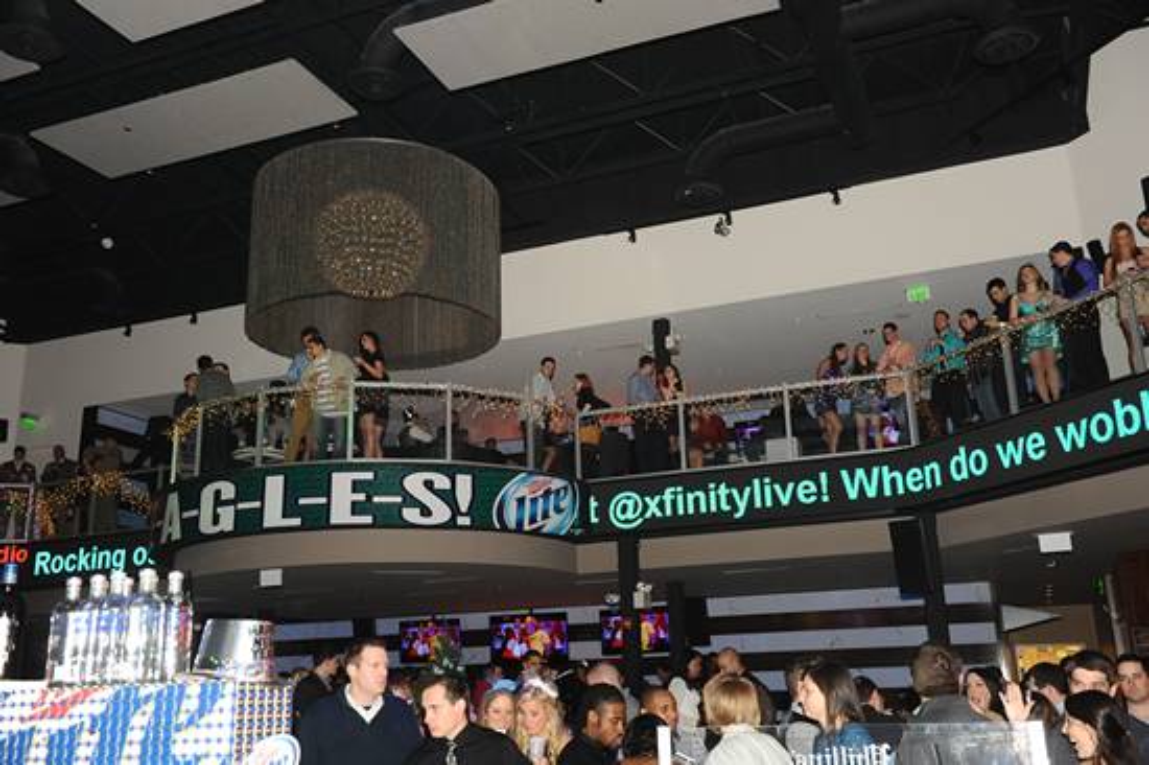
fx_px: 1084
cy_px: 382
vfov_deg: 38.8
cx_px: 574
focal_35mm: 34
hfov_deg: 55.8
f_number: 4.8
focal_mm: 34
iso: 2200
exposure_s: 1/250
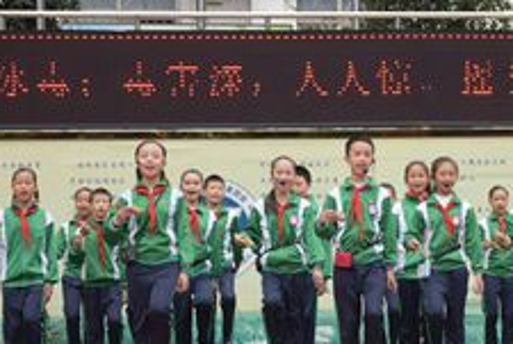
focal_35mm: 122
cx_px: 301
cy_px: 219
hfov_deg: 16.7
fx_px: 1742
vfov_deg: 11.3
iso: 1600
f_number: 2.8
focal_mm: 55
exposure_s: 1/8000
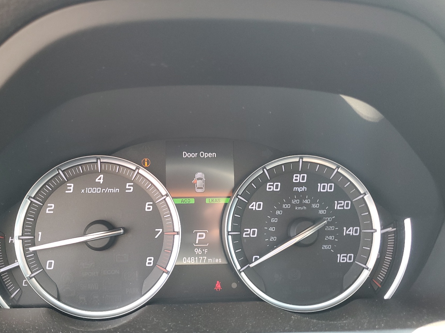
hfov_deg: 58.1
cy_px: 198
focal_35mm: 31
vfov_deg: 45.2
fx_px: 398
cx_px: 192
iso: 82
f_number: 1.5
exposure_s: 1/120
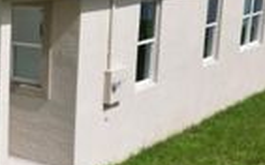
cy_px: 91
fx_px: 650
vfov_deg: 14.5
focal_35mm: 90
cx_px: -70
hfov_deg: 21.1
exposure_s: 1/4000
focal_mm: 6.72
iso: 130
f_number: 1.7
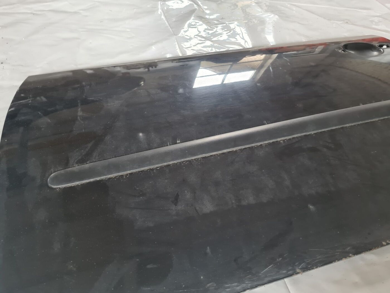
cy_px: 146
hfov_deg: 67.3
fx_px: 293
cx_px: 195
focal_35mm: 26
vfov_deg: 53.1
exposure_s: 1/50
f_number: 1.8
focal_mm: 5.4
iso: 320
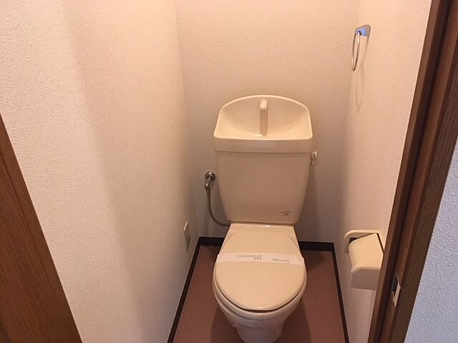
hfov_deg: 61.7
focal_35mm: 29
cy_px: 172
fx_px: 384
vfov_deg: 48.2
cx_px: 229
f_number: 2.2
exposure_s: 1/20
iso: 200
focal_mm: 4.15
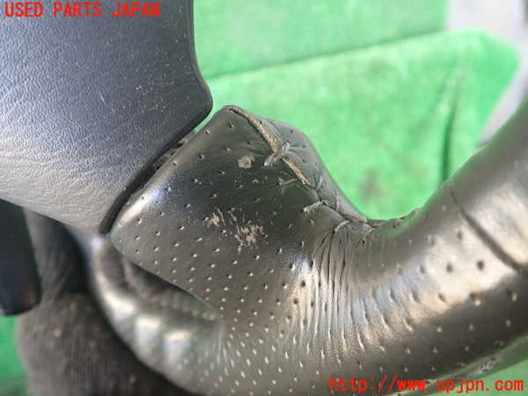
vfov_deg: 46.8
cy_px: 198
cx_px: 264
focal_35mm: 30
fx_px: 458
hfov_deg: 60.0
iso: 200
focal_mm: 5.4
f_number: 2.3
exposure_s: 1/30
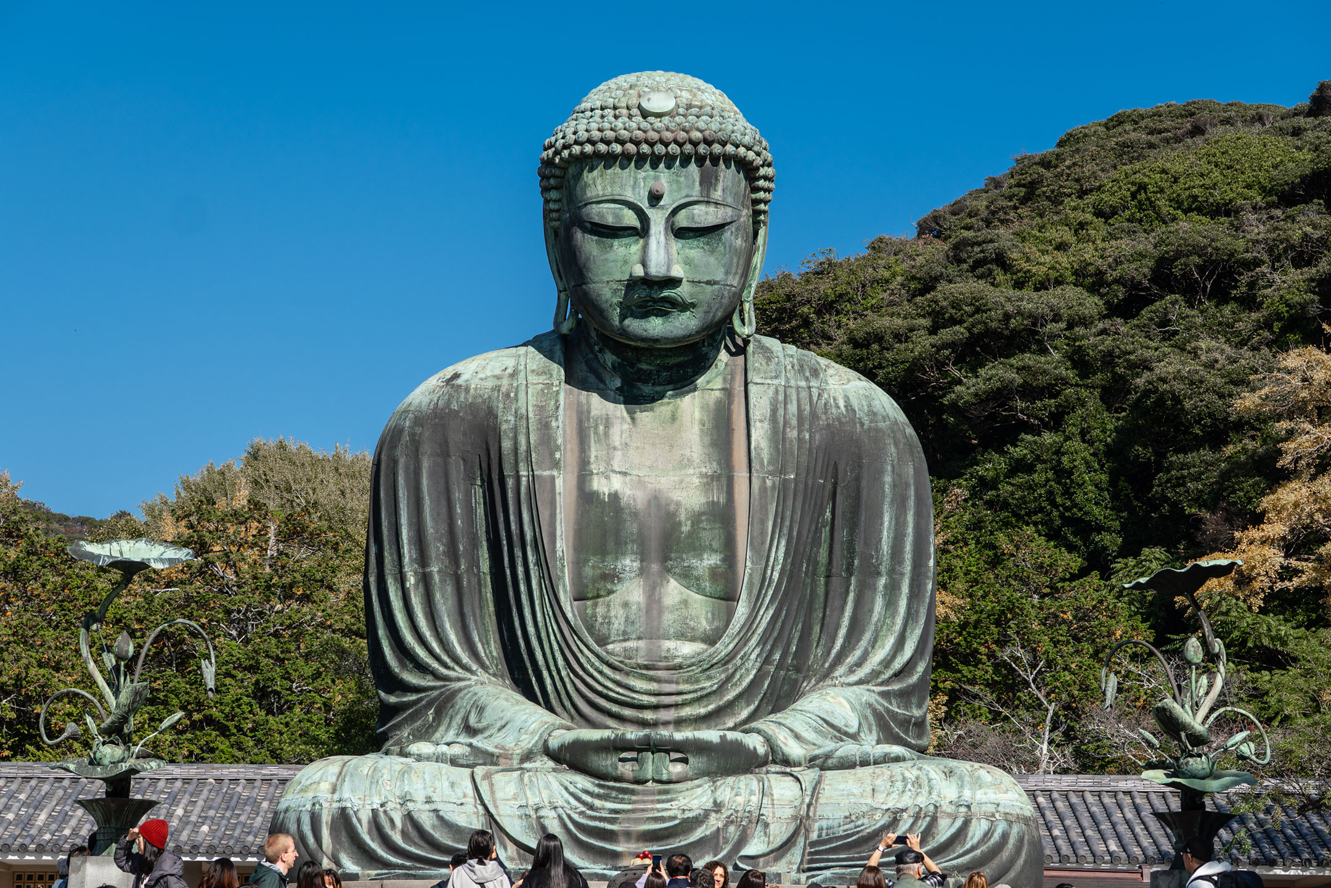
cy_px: 444
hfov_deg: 27.0
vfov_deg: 18.2
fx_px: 2773
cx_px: 666
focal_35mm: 75
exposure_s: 1/640
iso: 100
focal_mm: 50
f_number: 5.6
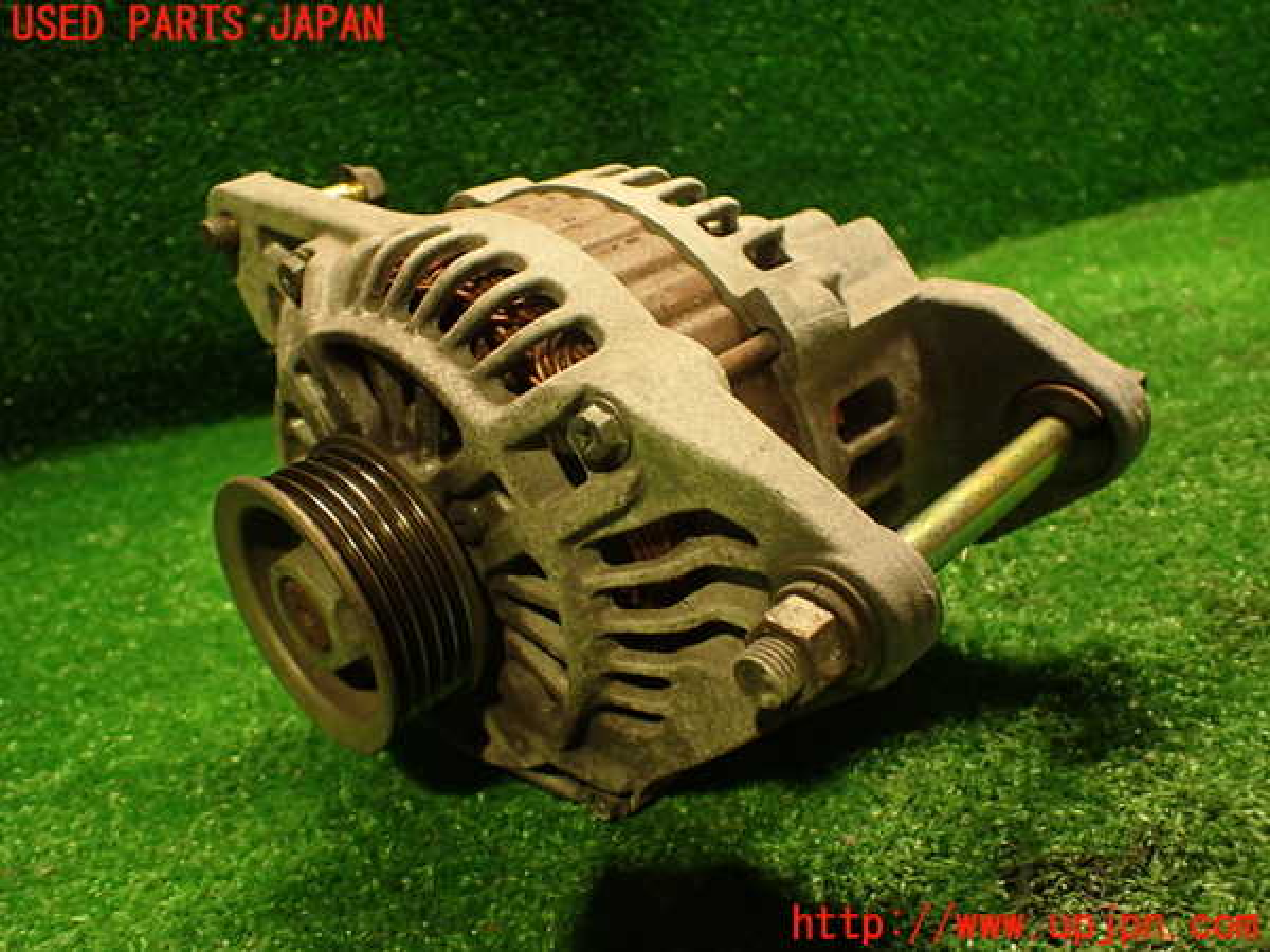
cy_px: 476
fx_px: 1101
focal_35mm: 30
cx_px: 635
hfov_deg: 60.0
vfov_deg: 46.8
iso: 500
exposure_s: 1/30
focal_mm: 5.4
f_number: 2.3
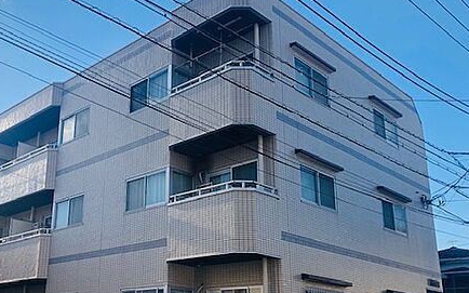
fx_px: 524
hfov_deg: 47.5
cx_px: 157
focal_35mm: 41
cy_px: 197
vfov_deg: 31.0
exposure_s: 1/1043
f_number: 1.8
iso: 20
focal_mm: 3.99
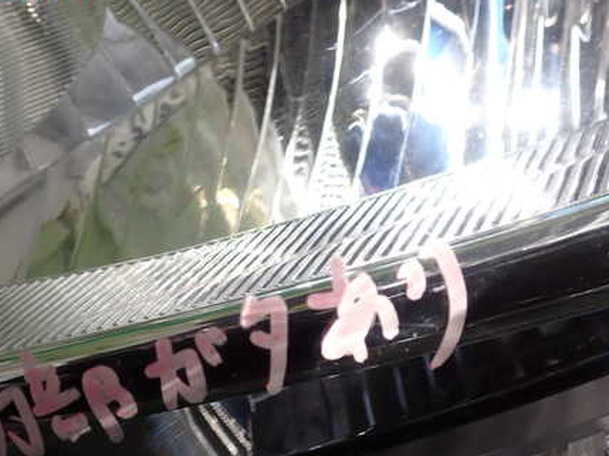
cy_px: 290
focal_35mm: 42
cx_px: 246
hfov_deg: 44.6
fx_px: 738
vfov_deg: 34.1
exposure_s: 1/125
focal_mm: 5.4
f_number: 3.2
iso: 100
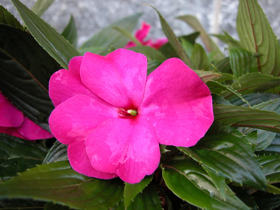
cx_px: 140
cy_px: 105
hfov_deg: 47.9
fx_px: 315
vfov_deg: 36.8
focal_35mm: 39
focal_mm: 10
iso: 100
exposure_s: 1/60
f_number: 2.9
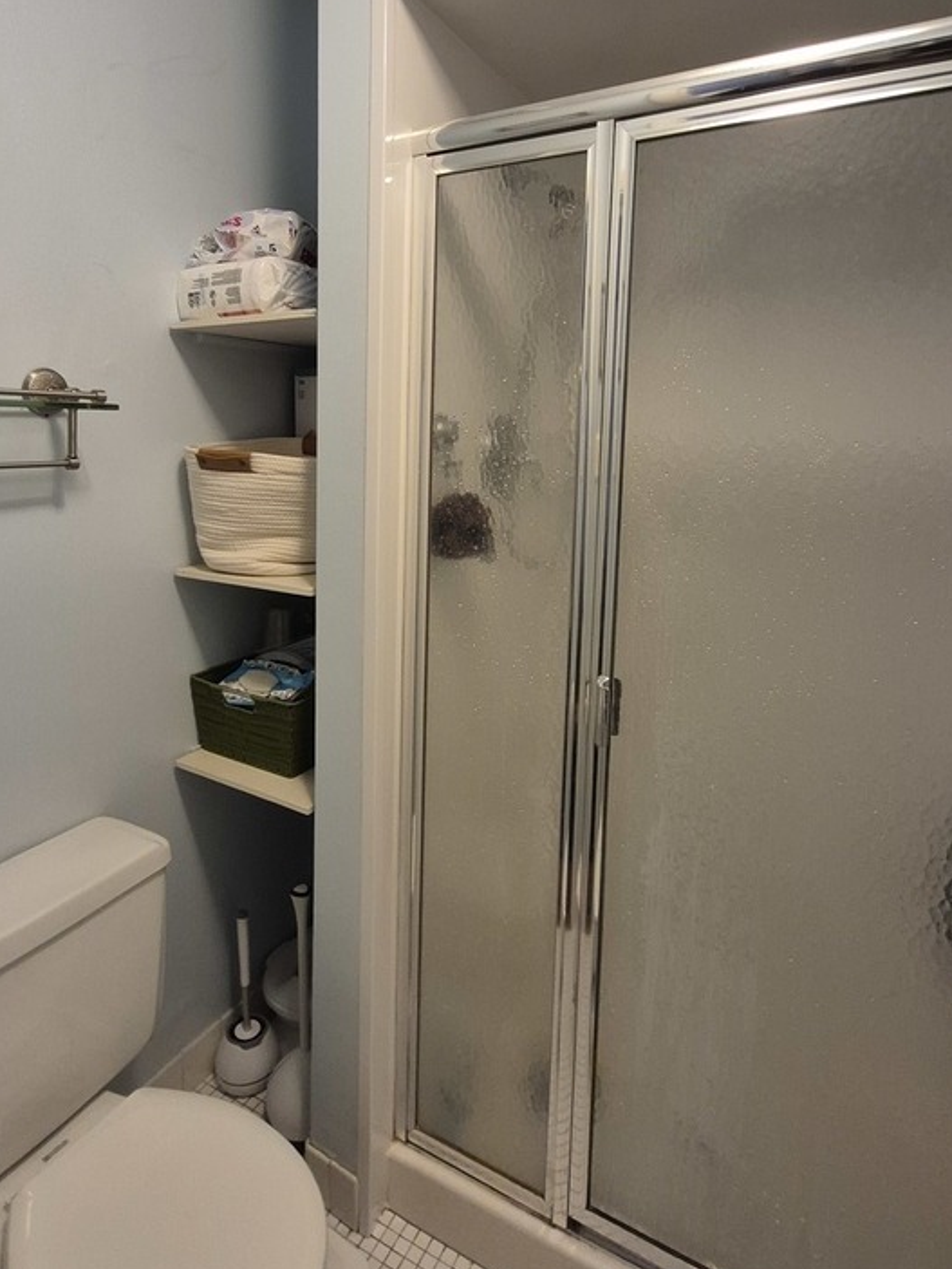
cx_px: 464
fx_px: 733
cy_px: 533
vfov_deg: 81.1
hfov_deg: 66.0
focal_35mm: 20
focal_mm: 1.74
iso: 250
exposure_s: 1/60
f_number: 2.2
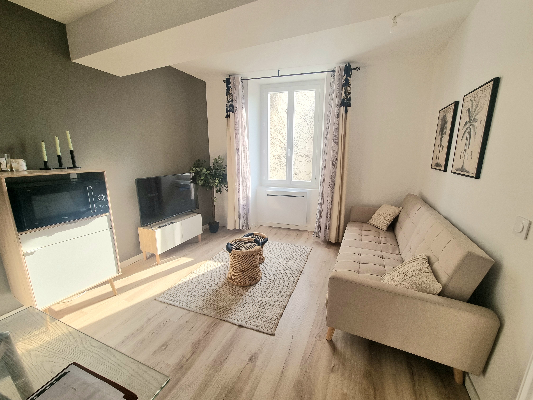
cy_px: 200
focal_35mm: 13
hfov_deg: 106.2
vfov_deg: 89.9
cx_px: 266
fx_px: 200
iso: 50
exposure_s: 1/115
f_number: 2.2
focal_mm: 2.2
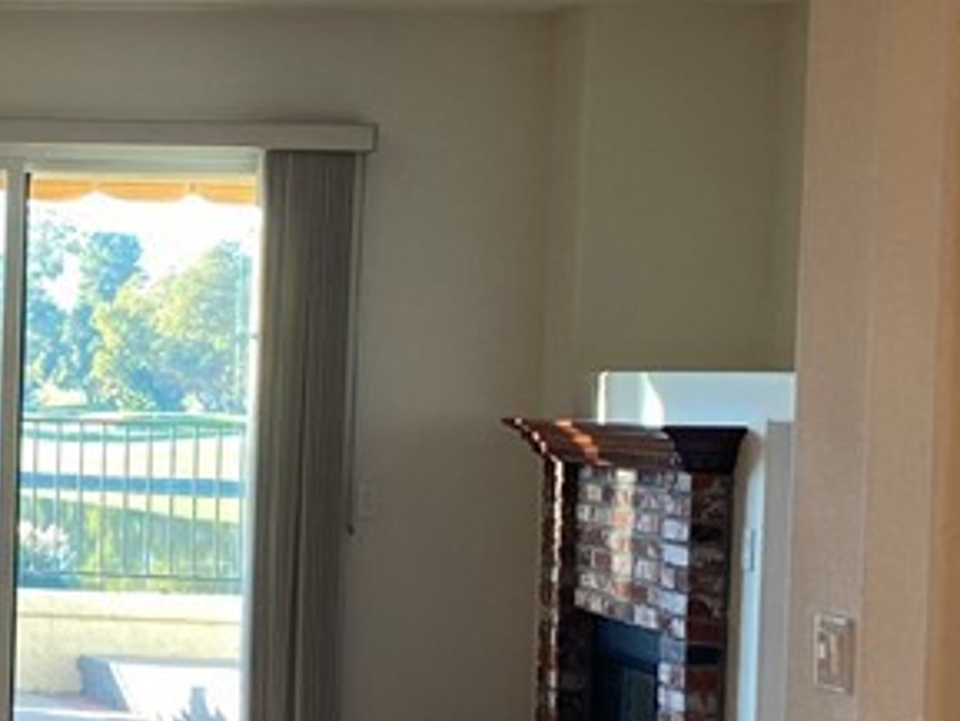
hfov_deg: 18.7
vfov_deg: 16.1
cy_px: 445
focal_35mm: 92
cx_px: -505
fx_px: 2552
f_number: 1.8
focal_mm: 4.25
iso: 100
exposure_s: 1/120
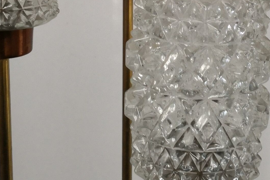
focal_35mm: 87
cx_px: 185
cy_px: 1
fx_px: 652
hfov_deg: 23.3
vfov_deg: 15.4
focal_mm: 3.95
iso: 320
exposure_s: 1/33.3
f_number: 1.6
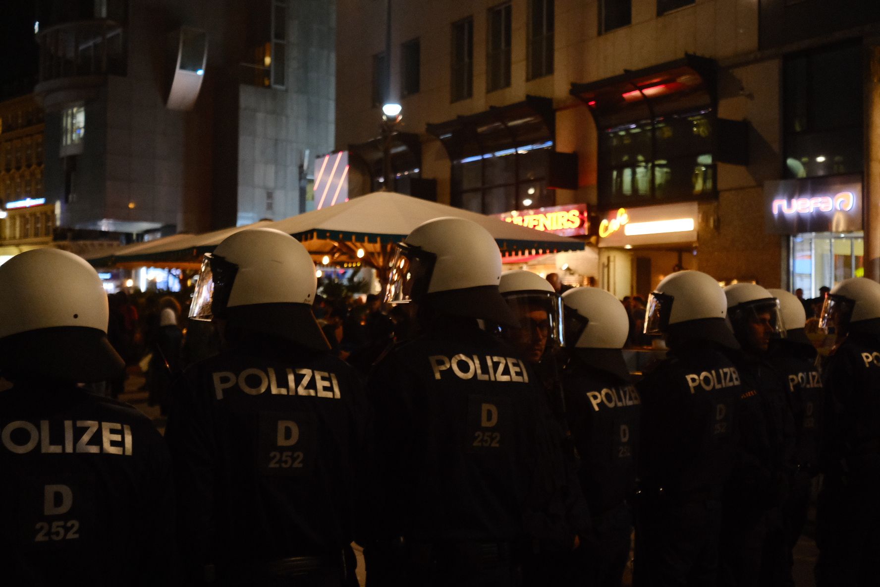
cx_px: 440
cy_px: 294
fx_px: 1002
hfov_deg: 47.4
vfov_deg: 32.6
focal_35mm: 41
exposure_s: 1/60
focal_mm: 27
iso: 3200
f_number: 2.8
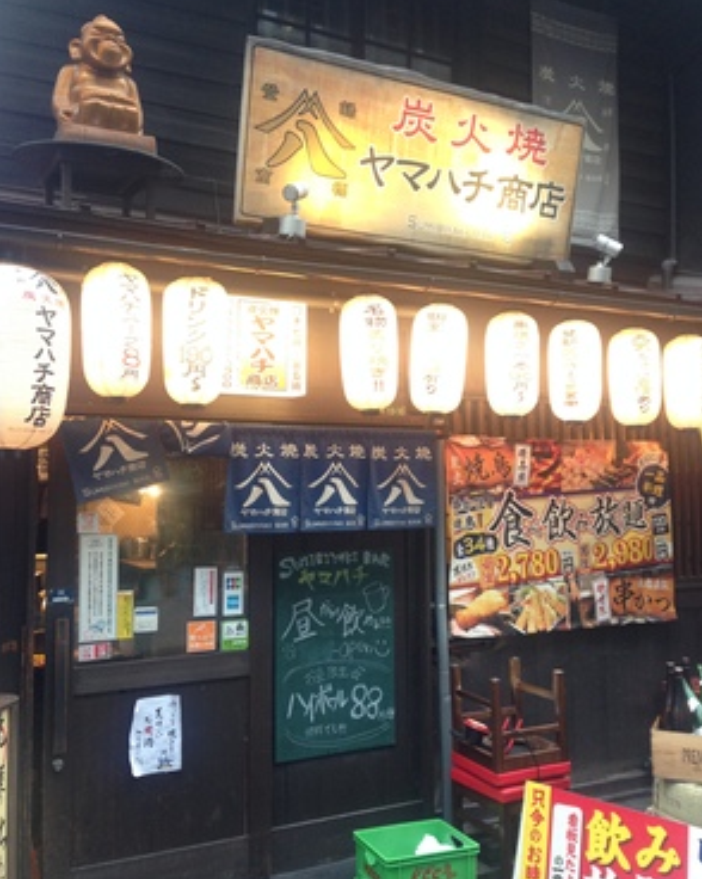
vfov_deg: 51.6
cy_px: 449
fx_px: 910
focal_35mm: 35
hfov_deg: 42.2
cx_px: 351
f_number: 2.4
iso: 80
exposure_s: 1/20
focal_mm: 4.12
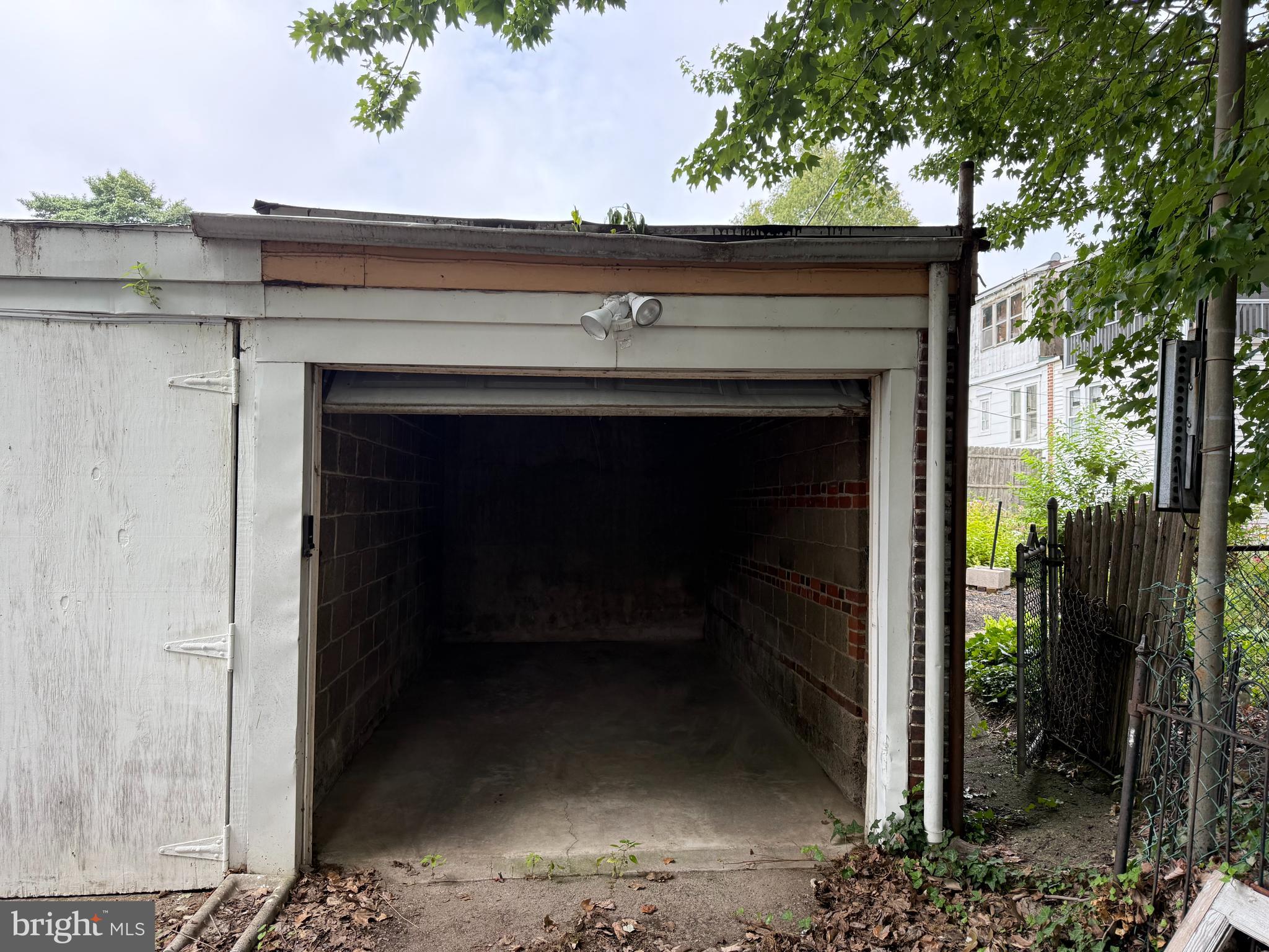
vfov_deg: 56.8
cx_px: 634
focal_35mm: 24
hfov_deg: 71.6
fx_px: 880
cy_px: 476
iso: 100
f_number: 1.78
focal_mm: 6.76
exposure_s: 1/632
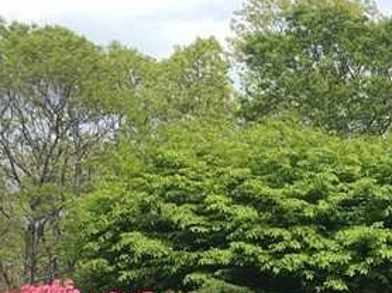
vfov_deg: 12.8
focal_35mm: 107
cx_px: 517
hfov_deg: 17.2
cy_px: 492
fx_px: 1211
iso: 25
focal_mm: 4.15
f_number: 2.2
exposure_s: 1/1026
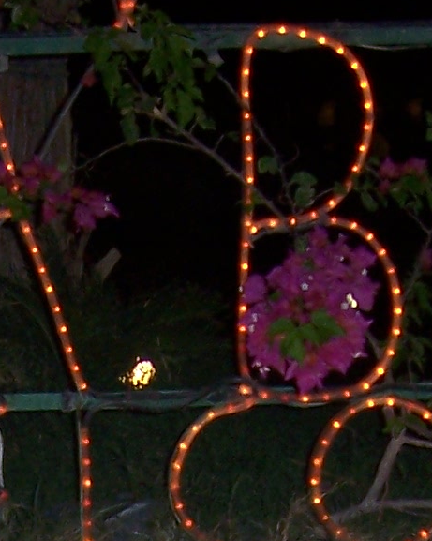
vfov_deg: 11.7
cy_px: 894
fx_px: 2495
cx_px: -79
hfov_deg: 9.8
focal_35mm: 156
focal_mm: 6
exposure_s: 1/60
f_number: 3
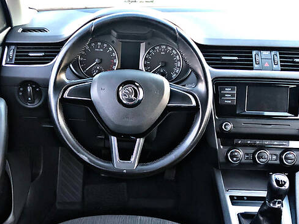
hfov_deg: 41.0
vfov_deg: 31.1
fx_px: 397
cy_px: 159
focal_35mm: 46
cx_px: 112
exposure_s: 1/4
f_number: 1.8
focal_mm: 4
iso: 80
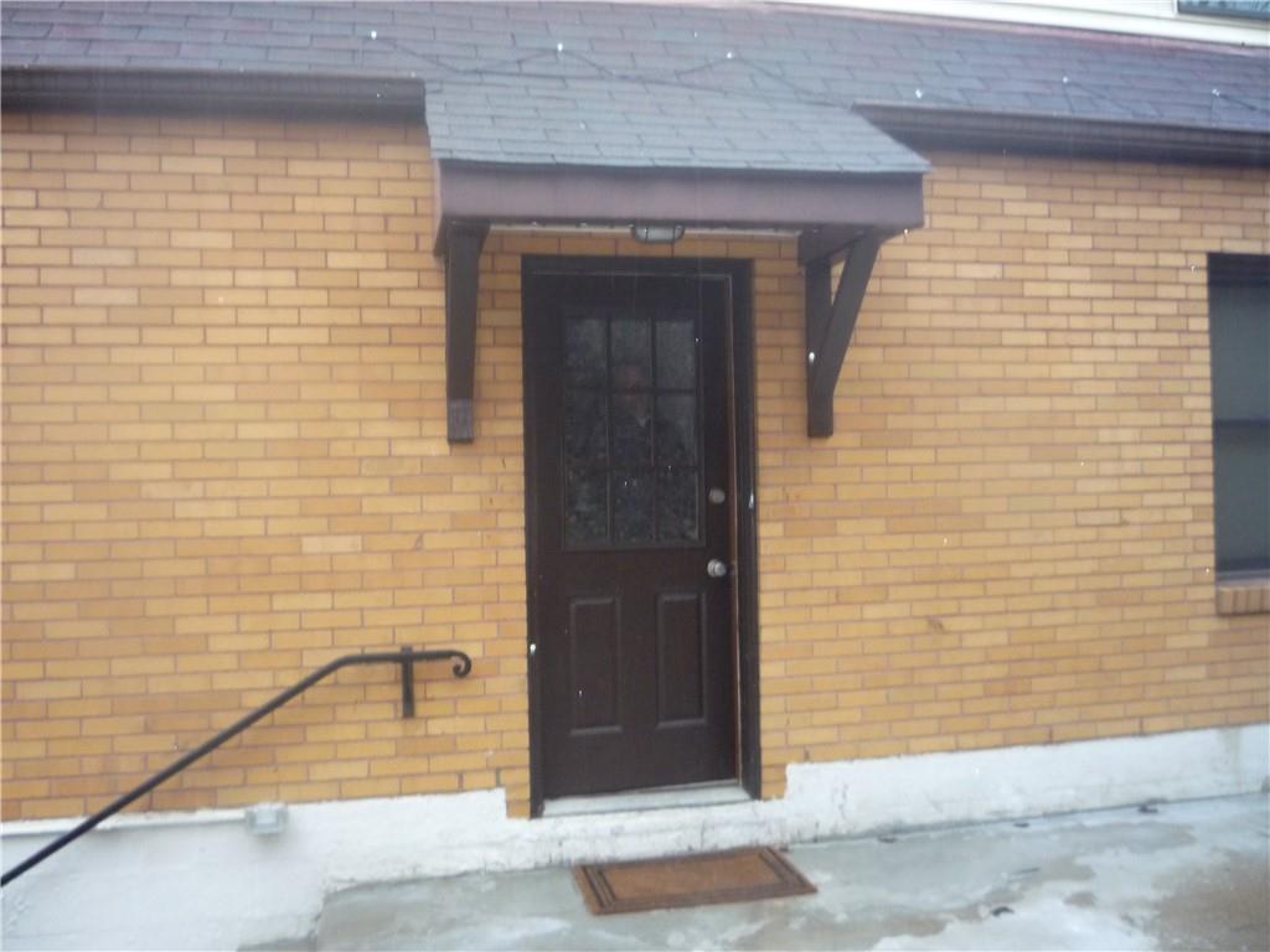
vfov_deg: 46.8
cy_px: 476
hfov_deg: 60.0
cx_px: 635
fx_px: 1101
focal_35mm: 30
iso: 320
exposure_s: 1/30
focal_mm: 5.2
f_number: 4
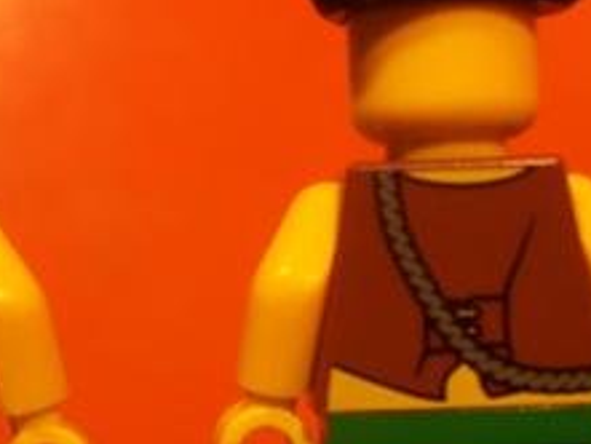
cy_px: 336
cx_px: 144
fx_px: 1589
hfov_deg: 20.9
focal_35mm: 93
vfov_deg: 15.8
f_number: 2.7
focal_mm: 6
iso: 160
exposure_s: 1/8
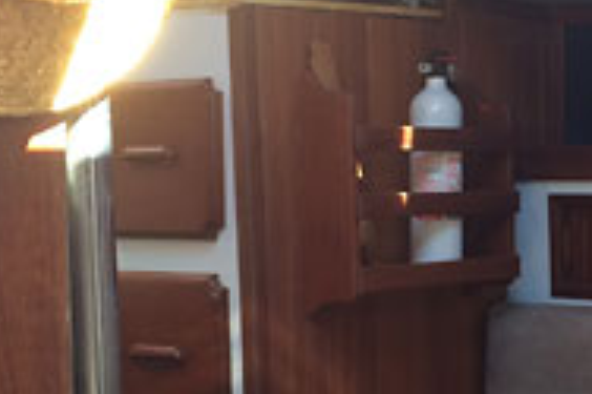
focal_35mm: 83
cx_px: 538
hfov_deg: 23.8
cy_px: 232
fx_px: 1364
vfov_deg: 16.4
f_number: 2.2
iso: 40
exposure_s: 1/30
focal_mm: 4.12
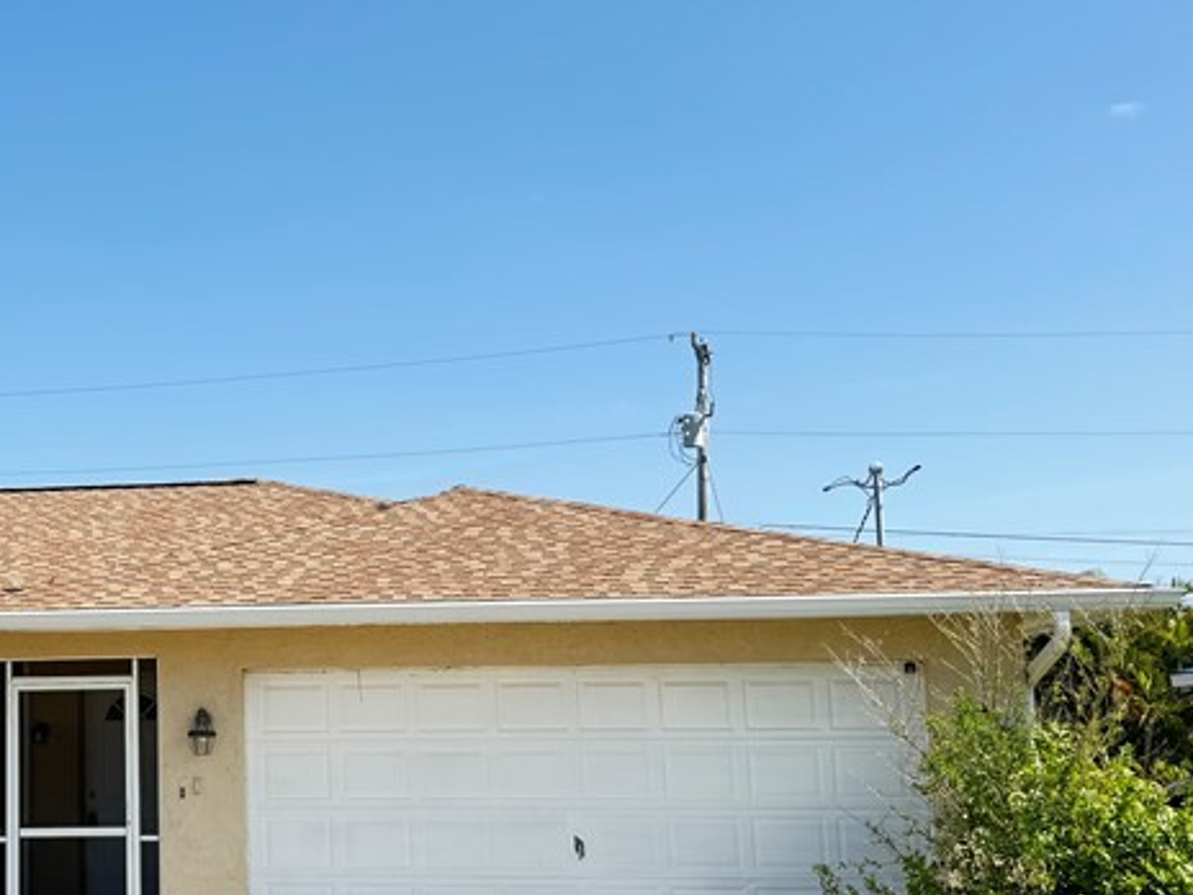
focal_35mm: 53
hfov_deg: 34.4
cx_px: 144
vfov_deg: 27.5
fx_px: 1827
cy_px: 496
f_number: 1.78
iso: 80
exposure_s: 1/1112
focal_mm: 6.76
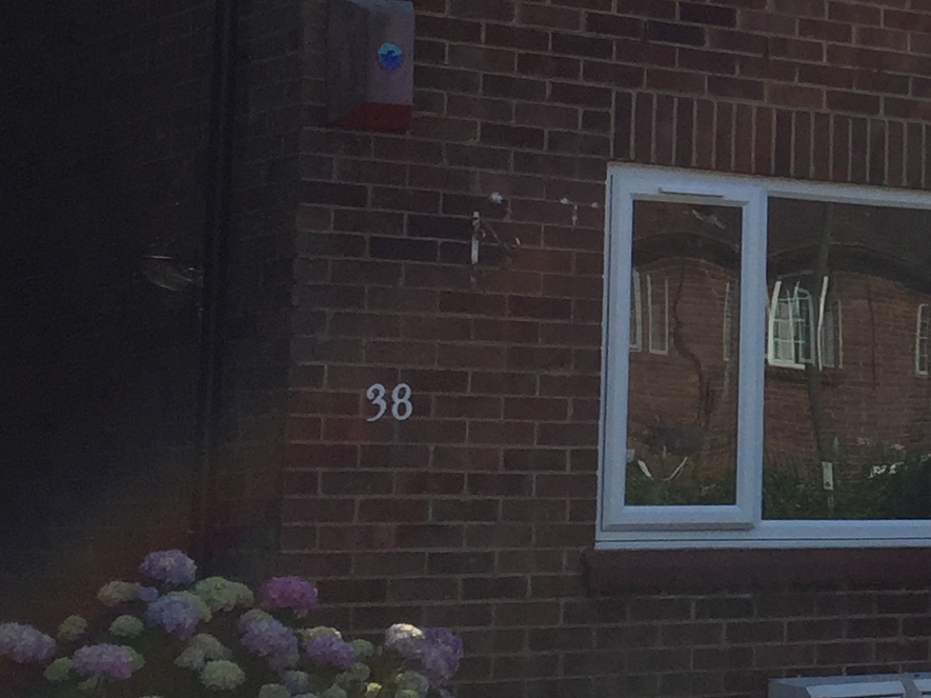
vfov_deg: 13.7
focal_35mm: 107
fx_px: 2877
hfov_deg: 17.3
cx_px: 1188
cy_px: 43
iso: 32
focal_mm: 4.15
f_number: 2.2
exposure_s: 1/1799
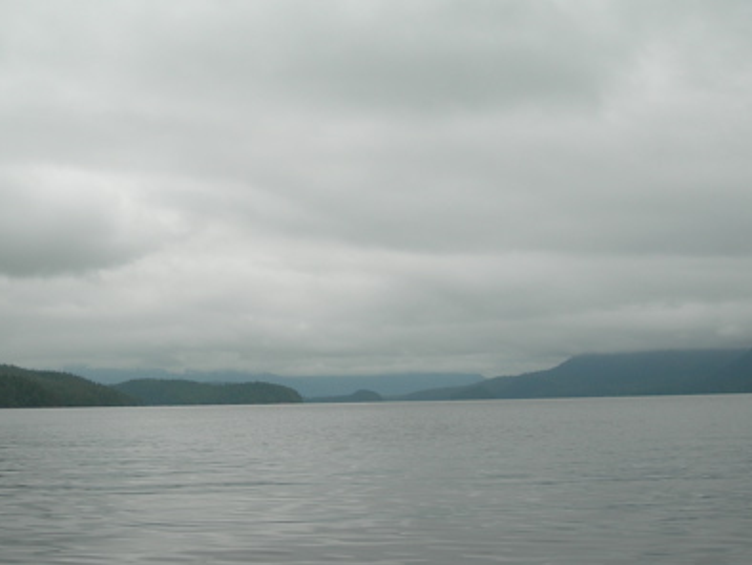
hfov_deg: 31.8
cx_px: 235
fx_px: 1304
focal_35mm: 60
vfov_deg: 24.4
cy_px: 308
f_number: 4.8
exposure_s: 1/375
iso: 50
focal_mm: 7.8
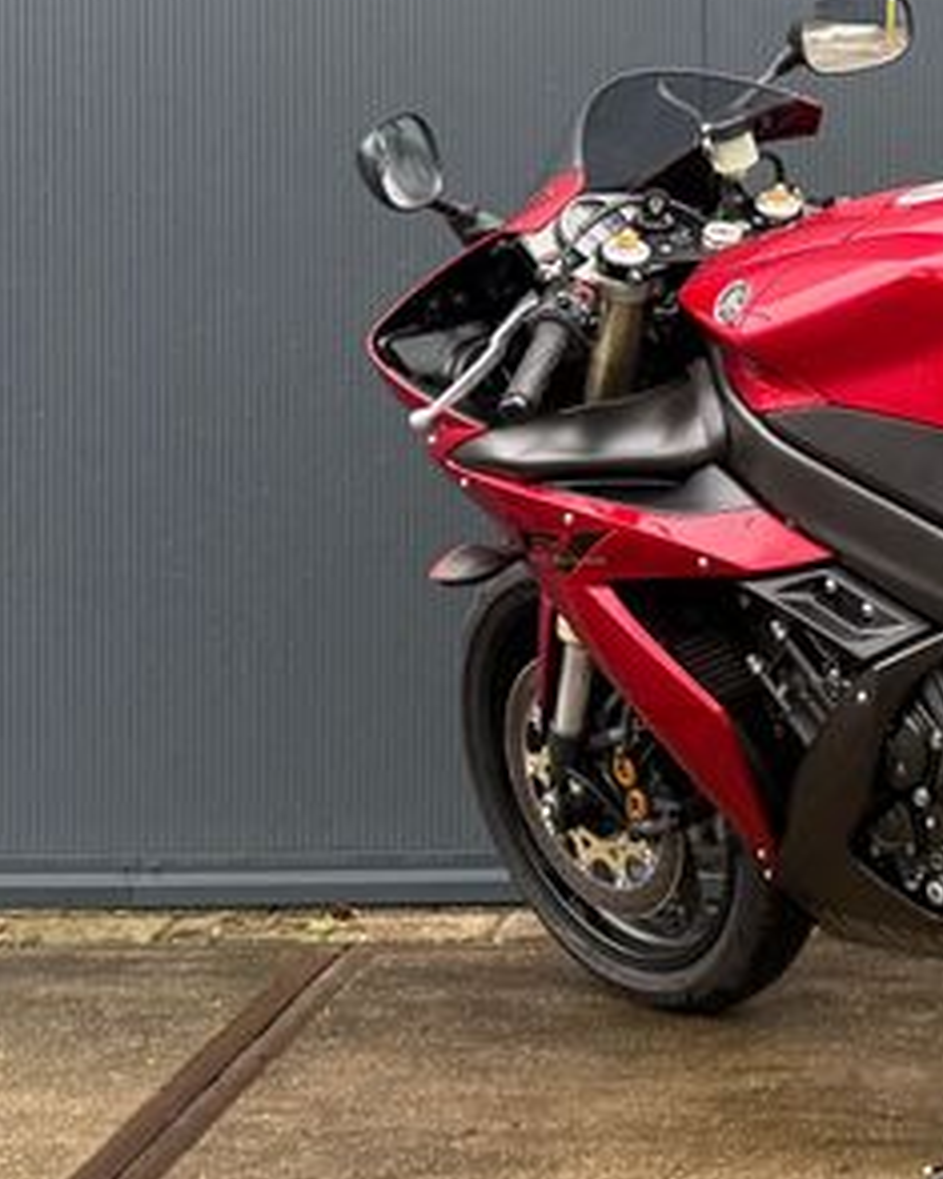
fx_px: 1780
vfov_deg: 36.7
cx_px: 1168
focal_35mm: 51
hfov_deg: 26.1
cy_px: 577
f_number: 1.78
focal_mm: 6.76
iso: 320
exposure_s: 1/60
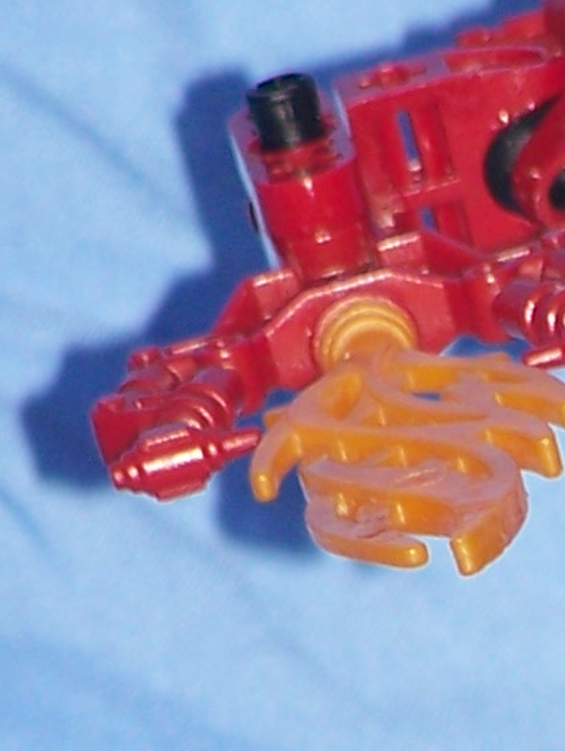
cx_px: 1295
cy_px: 1291
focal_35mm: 1111
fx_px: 24141
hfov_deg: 1.3
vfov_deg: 1.8
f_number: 3.2
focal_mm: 36.2
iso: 80
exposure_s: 1/160
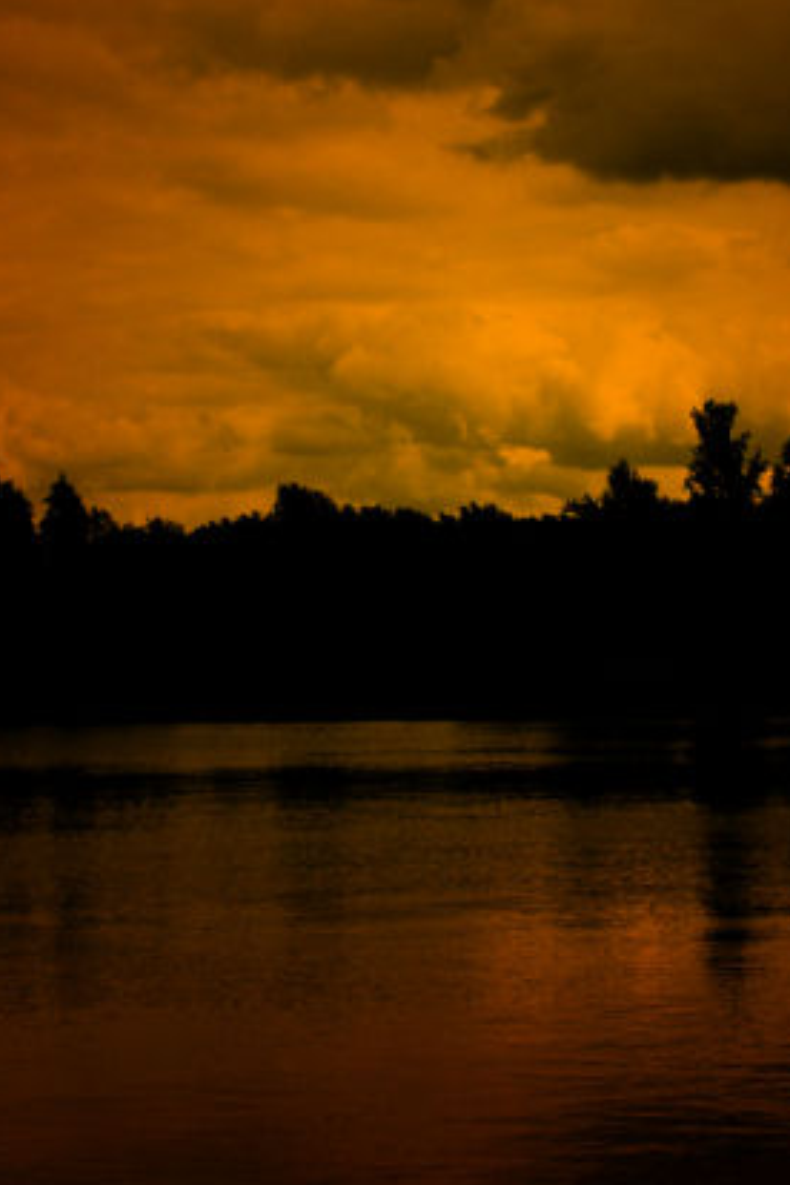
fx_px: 2666
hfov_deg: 16.8
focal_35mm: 81
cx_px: 489
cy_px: 458
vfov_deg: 25.0
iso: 400
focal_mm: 28
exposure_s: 1/350
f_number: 13
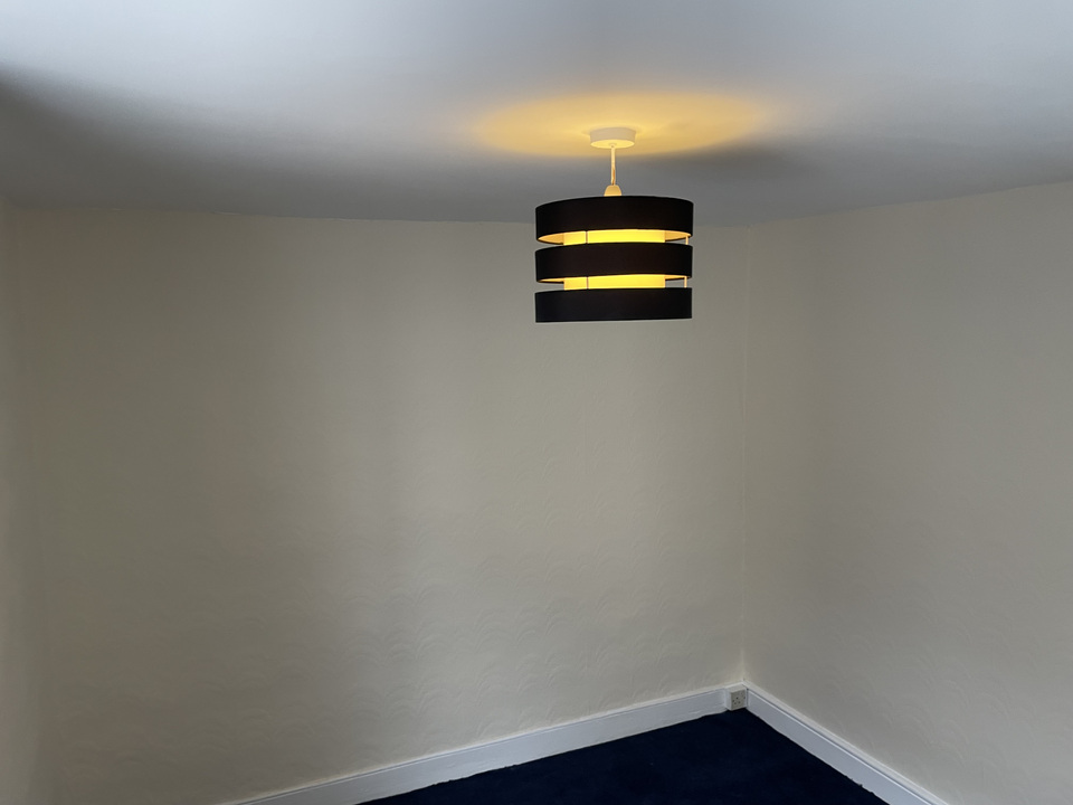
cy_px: 402
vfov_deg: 53.1
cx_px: 536
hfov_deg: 67.3
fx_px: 806
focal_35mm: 26
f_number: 1.6
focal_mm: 4.2
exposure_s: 1/50
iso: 80
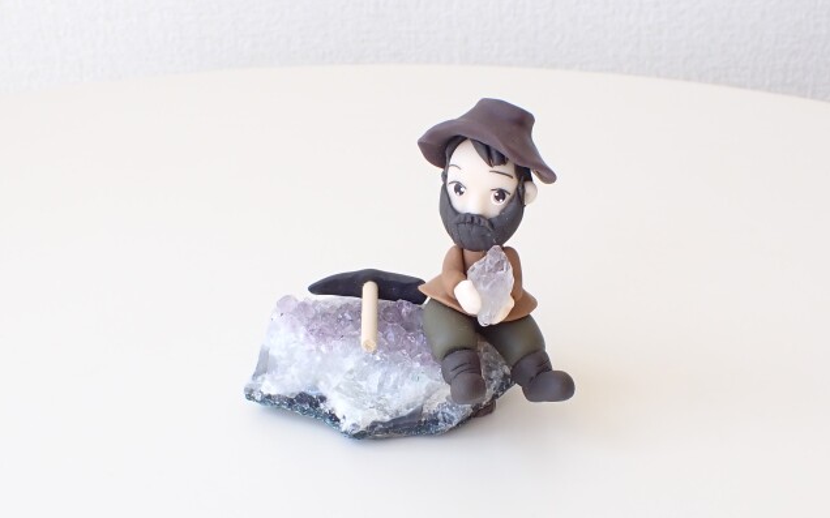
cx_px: 416
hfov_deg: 59.7
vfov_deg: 39.2
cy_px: 311
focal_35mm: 32
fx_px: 724
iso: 160
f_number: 3.2
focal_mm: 5.4
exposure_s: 1/125
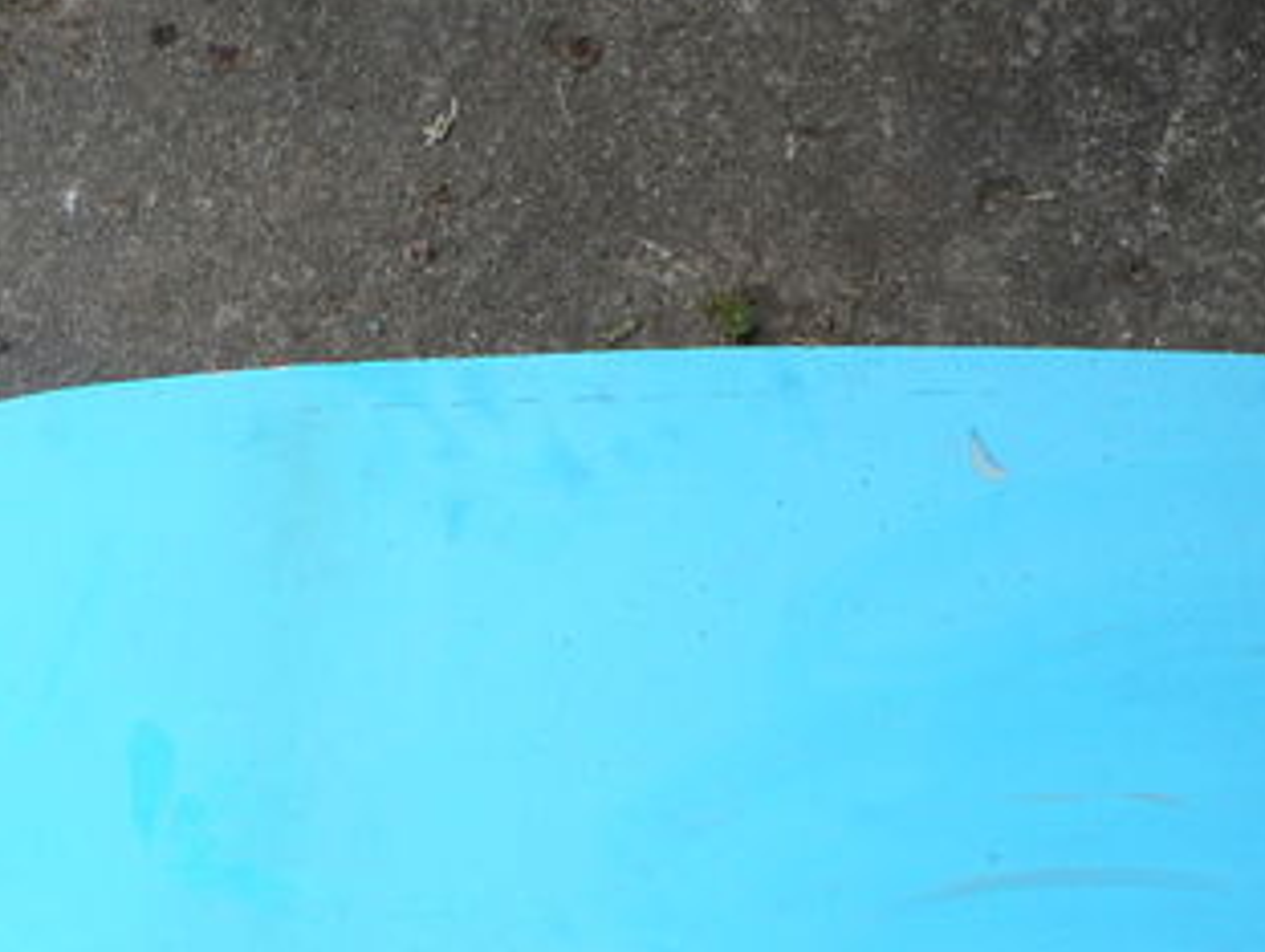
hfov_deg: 26.3
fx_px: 2707
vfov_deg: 19.7
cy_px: 761
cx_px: 712
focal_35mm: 74
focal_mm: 6
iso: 80
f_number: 3.6
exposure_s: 1/60
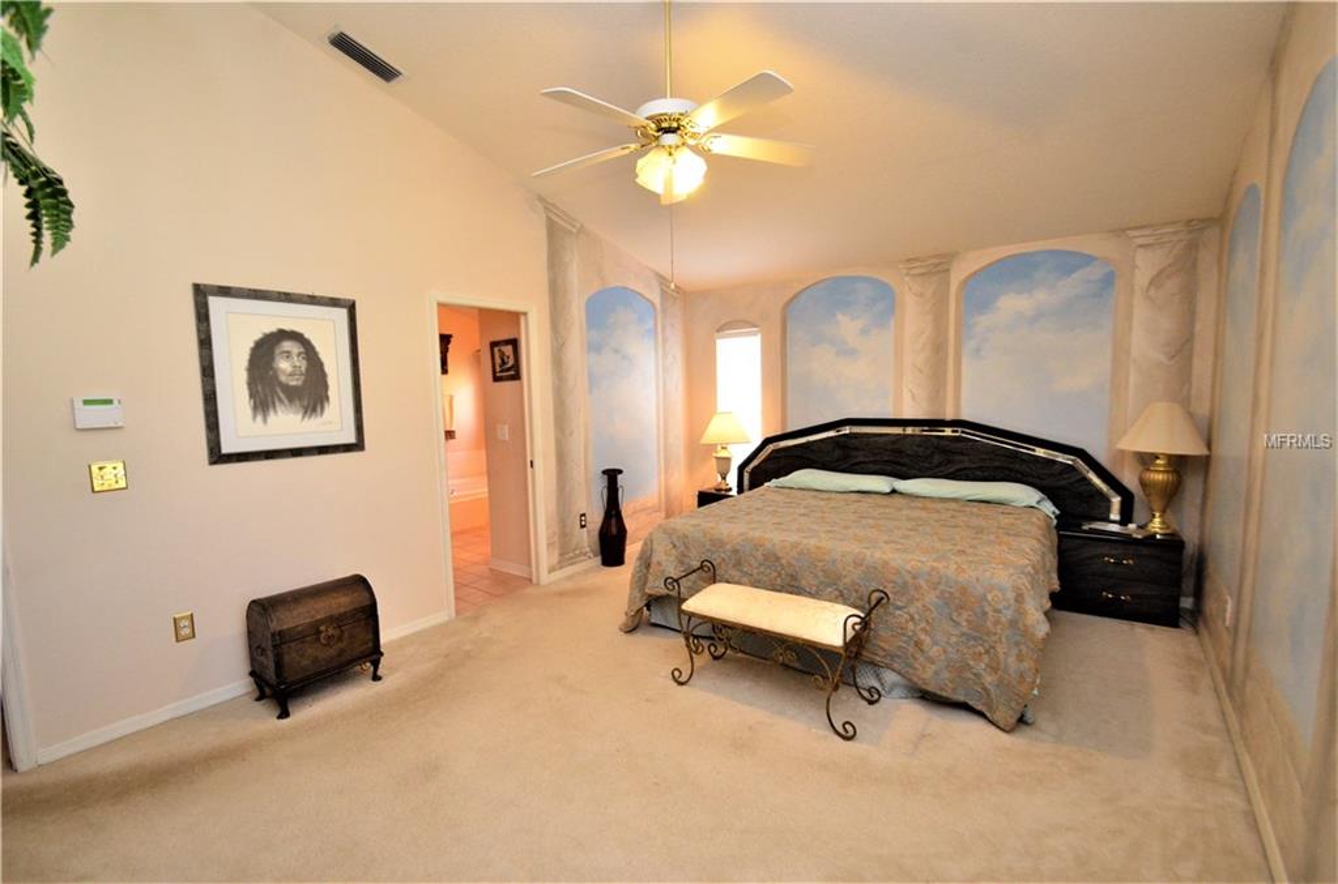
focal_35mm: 15
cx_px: 669
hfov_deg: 100.5
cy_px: 442
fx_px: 556
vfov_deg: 77.0
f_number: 5.6
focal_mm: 10
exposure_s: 1/60
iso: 2000
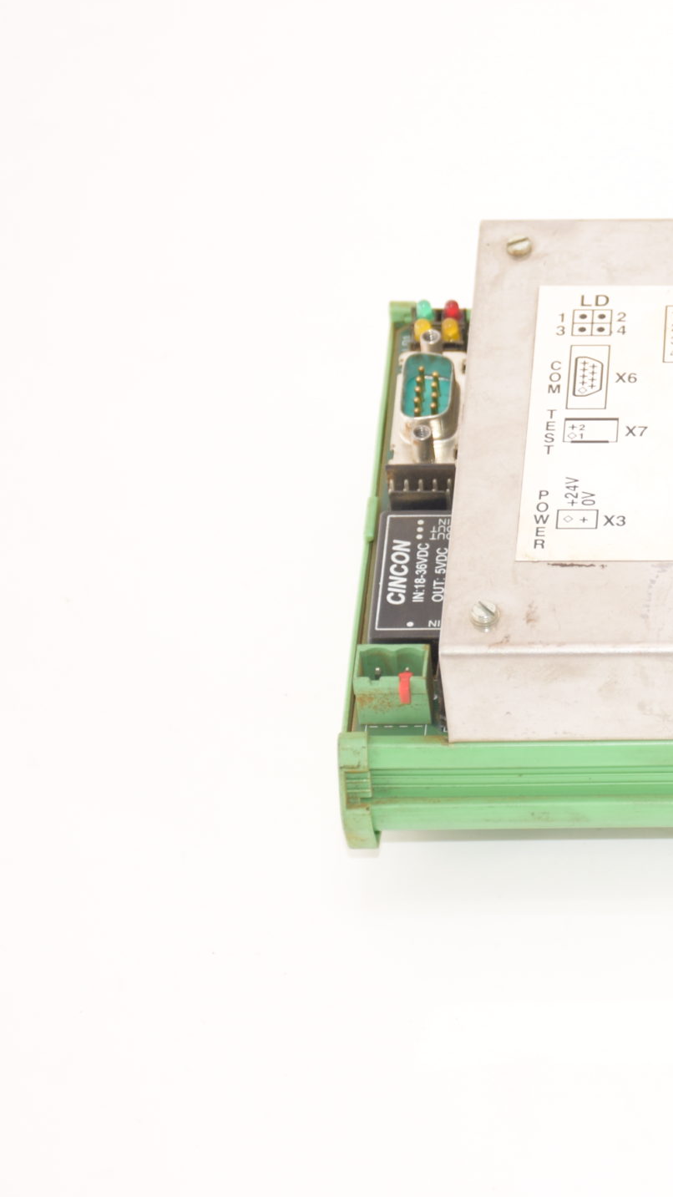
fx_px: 4632
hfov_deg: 8.2
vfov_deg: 14.7
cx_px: 895
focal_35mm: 146
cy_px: 542
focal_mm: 52
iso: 200
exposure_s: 1/100
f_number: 6.3
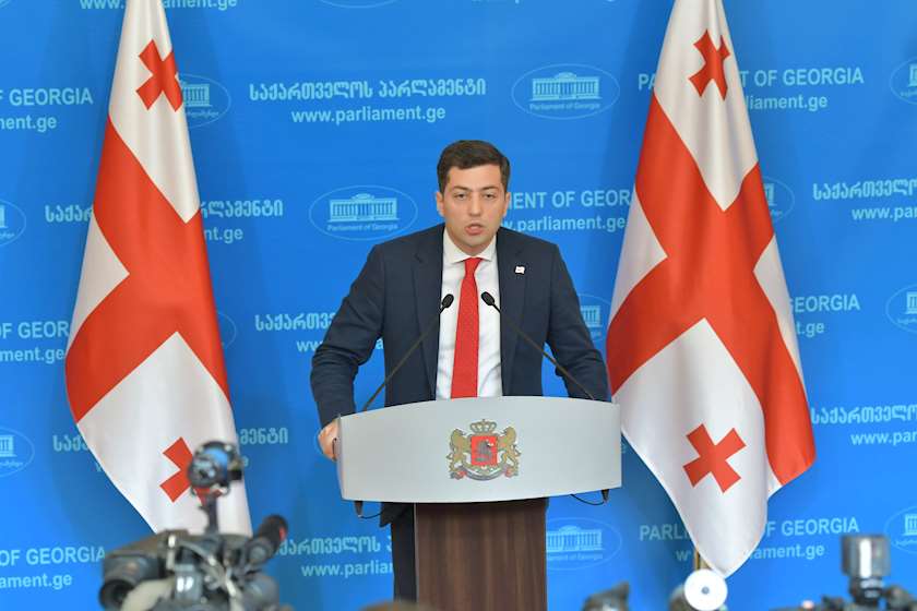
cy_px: 306
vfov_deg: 9.3
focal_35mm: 147
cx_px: 458
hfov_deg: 14.0
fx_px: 3744
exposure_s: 1/100
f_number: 4
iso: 1250
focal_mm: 98
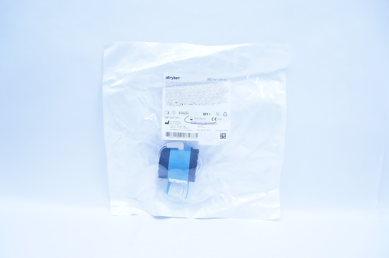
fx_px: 291
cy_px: 129
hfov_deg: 67.4
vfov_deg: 47.8
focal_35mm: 27
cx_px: 194
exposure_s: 1/125
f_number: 5.6
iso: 800
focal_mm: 18
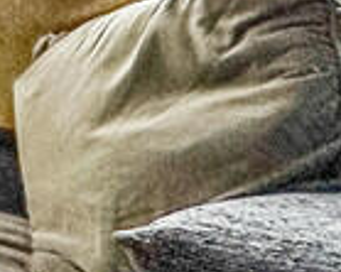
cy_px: -83
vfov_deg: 14.6
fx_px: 1019
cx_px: -400
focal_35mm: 101
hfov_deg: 14.6
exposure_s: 1/100
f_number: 2.2
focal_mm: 2.22
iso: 160
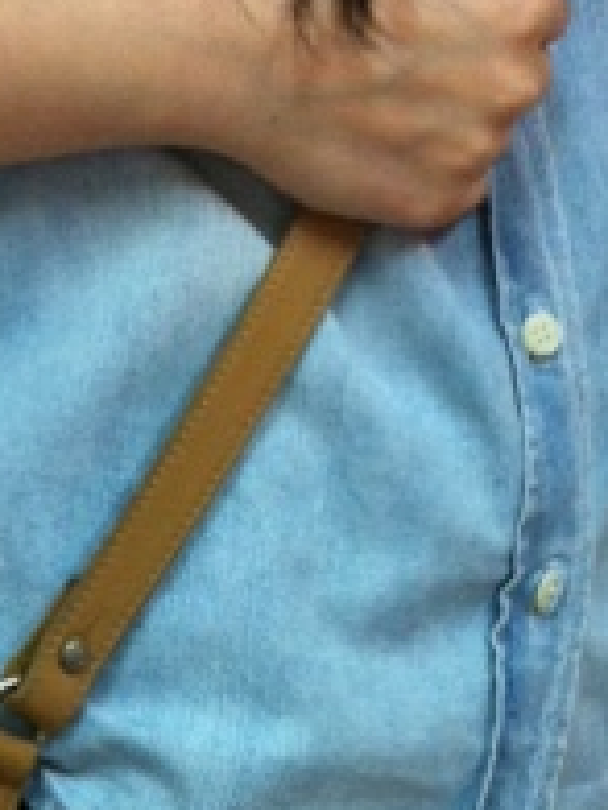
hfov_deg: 13.0
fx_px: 2670
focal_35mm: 114
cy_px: 570
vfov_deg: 17.2
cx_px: 232
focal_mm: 3.85
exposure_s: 1/17
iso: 200
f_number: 2.8
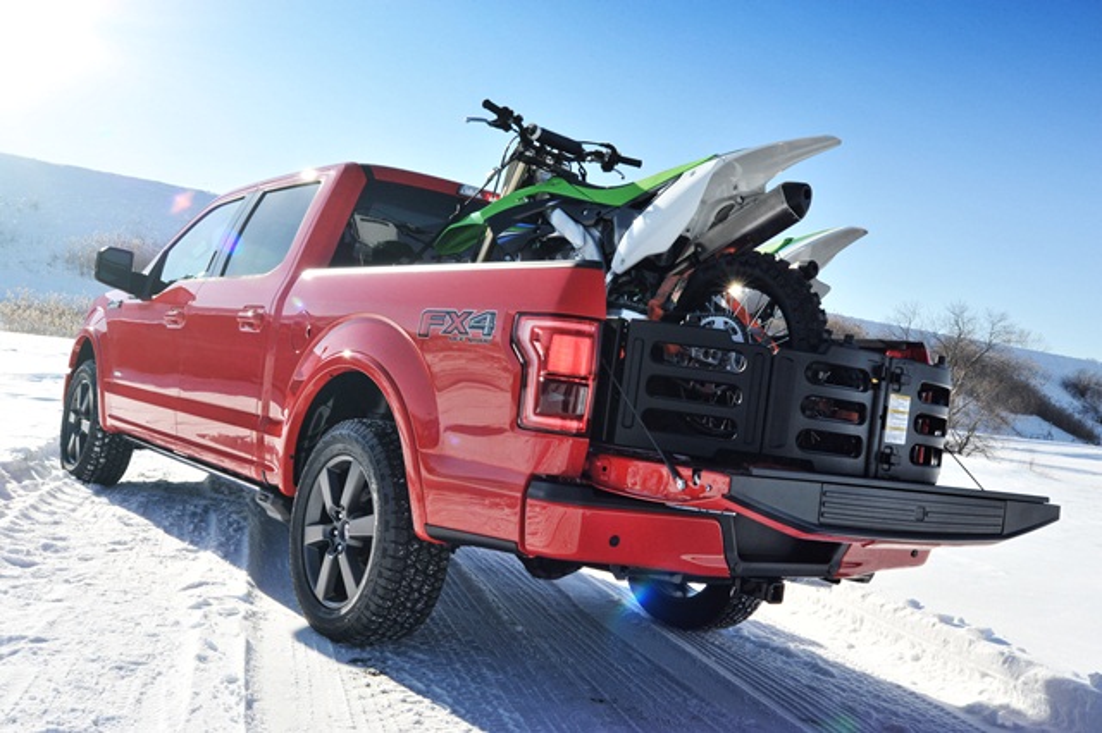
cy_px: 366
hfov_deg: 54.5
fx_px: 1071
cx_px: 551
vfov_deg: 37.8
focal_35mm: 35
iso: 800
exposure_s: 1/250
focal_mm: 35
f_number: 22
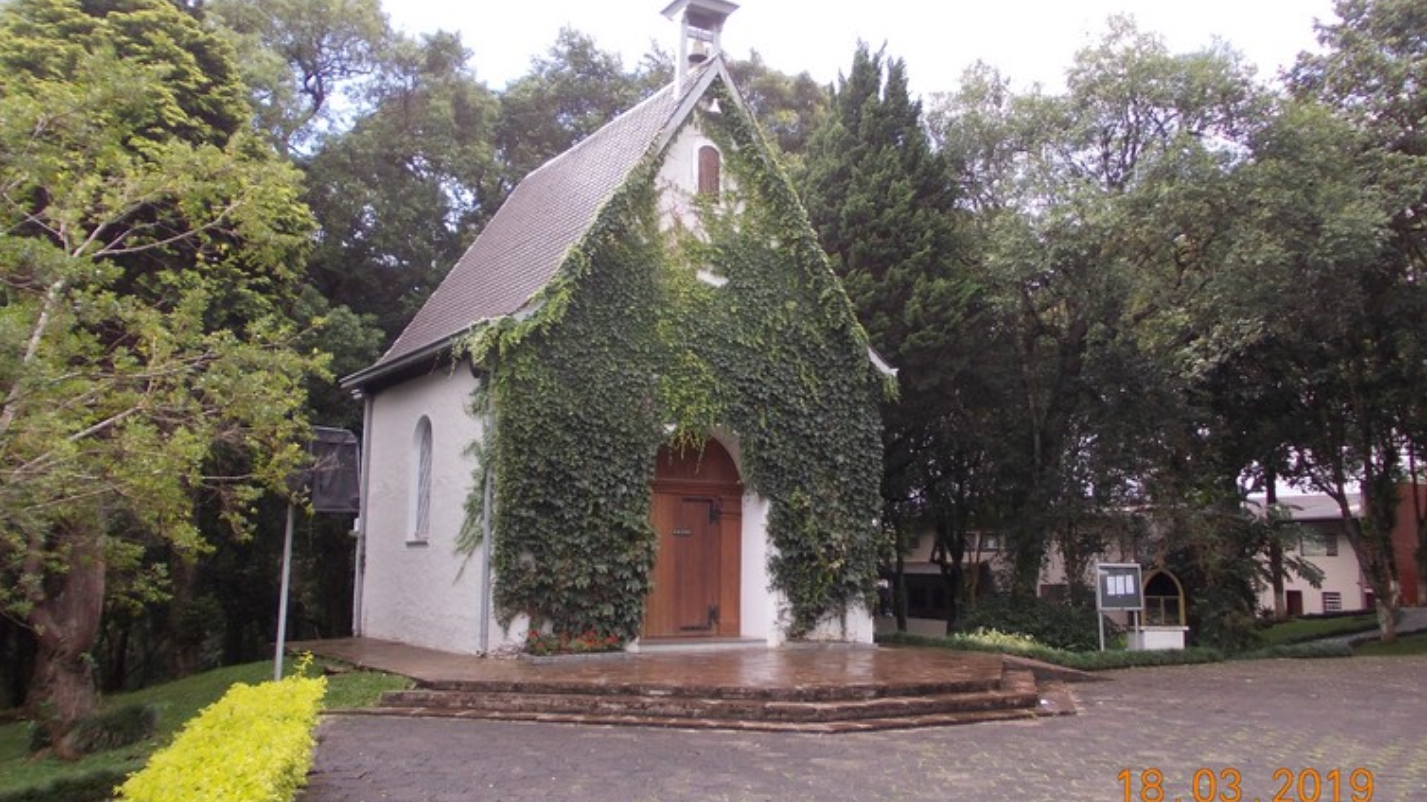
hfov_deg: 62.6
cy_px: 373
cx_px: 723
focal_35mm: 31
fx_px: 1173
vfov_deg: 37.8
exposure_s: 1/250
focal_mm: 4
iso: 80
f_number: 2.7
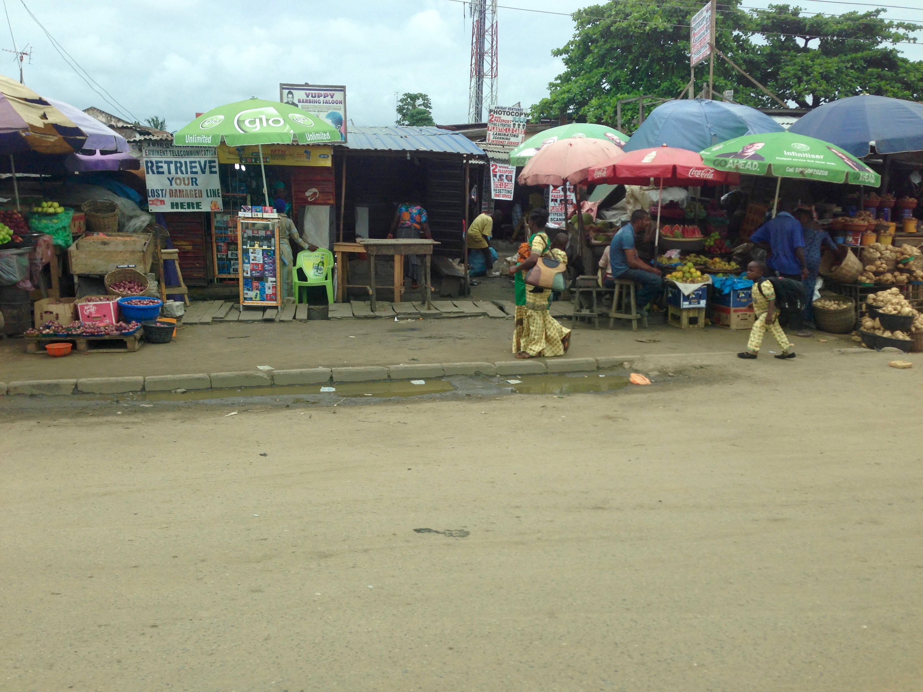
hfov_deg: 55.4
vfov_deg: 42.9
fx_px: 880
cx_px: 462
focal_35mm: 33
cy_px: 346
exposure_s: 1/653
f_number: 2.4
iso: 50
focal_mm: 4.12
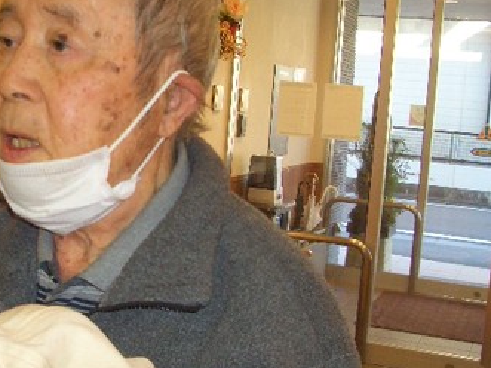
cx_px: 126
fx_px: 879
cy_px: 162
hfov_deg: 30.7
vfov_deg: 23.6
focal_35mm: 62
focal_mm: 6.8
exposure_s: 1/60
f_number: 2.8
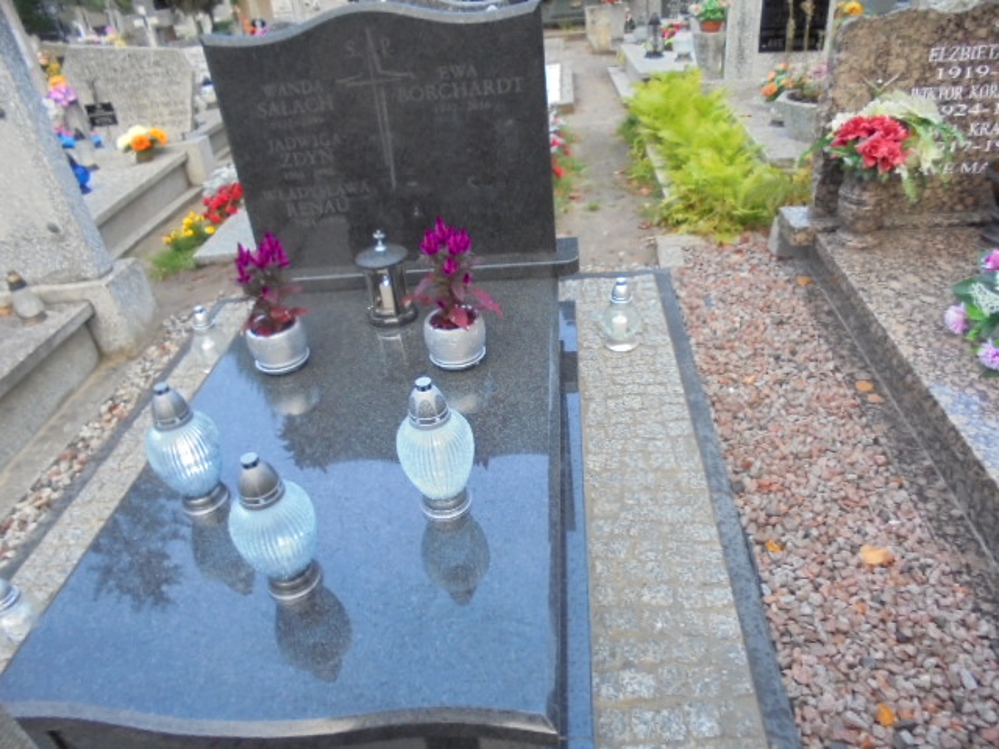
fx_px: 750
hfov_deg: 67.3
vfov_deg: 53.1
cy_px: 374
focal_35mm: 26
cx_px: 500
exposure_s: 1/30
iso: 320
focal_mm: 4.6
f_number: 3.5
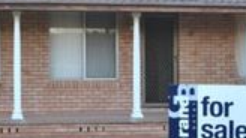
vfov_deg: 12.8
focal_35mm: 94
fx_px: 616
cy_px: 91
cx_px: 80
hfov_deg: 22.5
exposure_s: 1/100
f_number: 5
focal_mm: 21
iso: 200
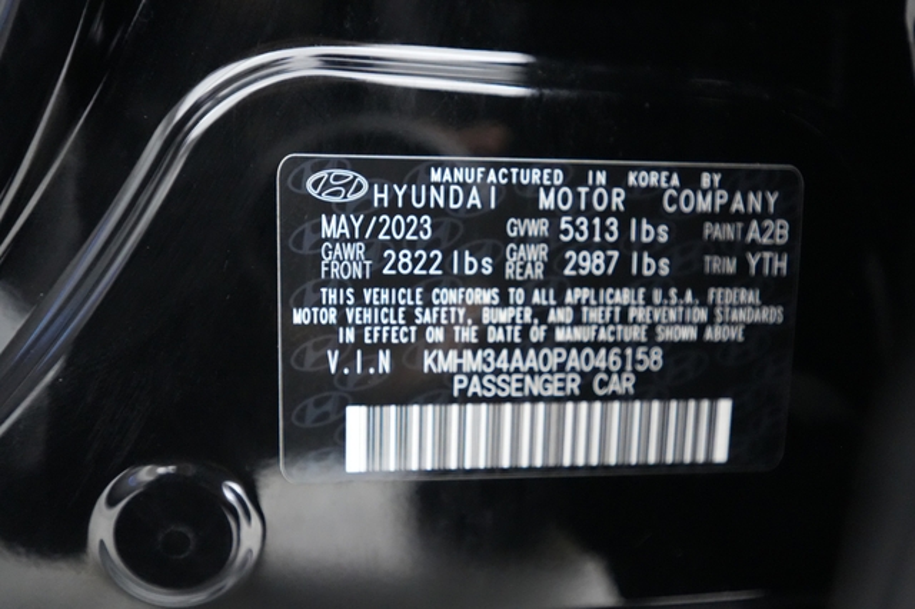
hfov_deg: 65.5
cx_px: 458
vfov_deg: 46.4
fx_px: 711
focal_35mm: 28
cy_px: 304
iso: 12800
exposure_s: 1/50
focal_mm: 28
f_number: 2.8
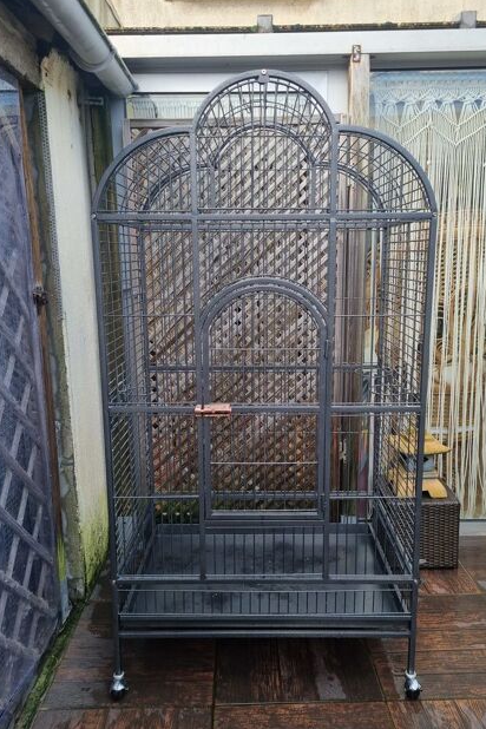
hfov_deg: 46.4
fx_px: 567
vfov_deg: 65.5
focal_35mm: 28
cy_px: 354
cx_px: 250
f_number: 1.8
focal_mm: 5.4
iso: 50
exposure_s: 1/443
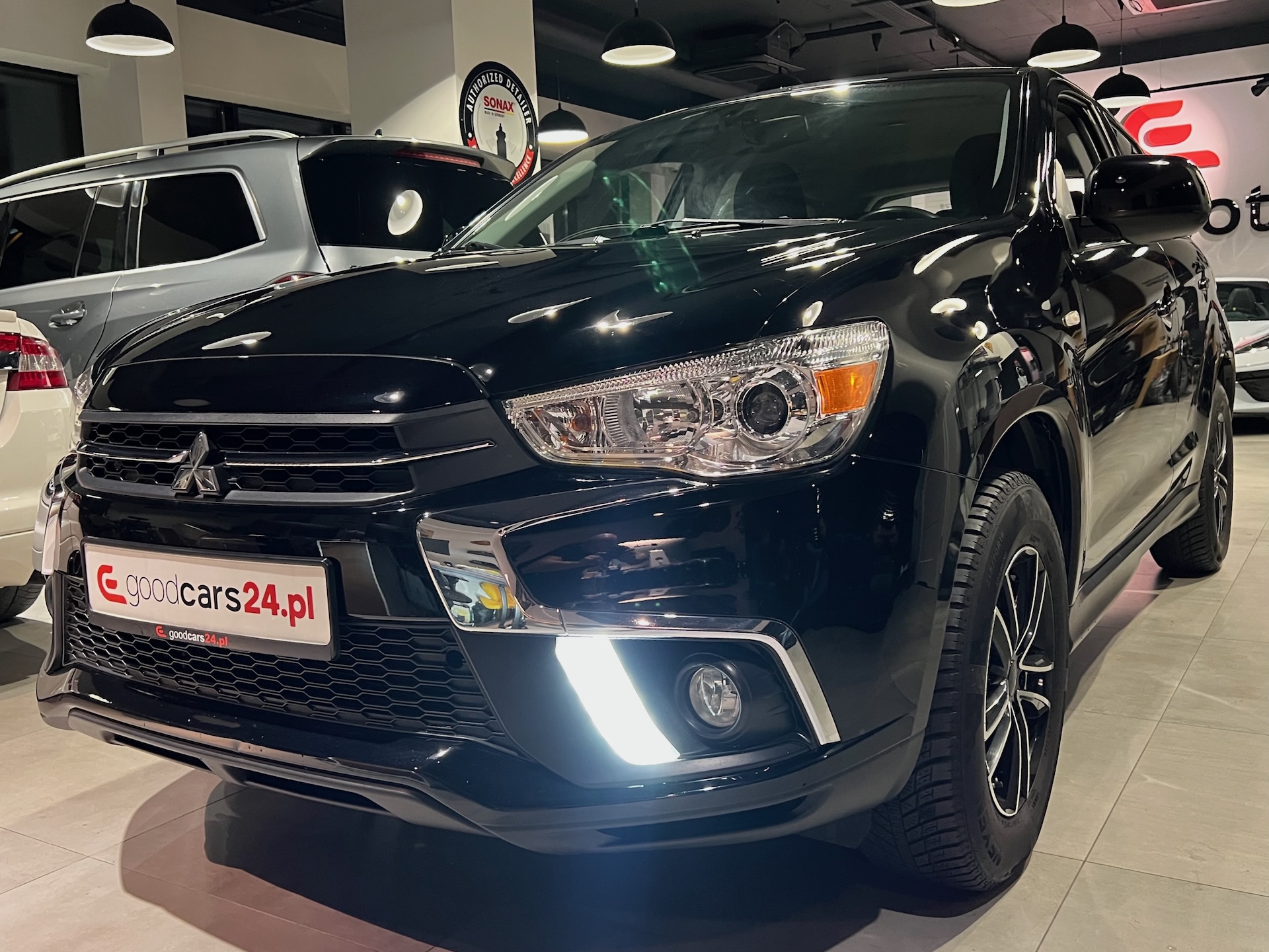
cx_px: 634
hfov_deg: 67.3
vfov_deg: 53.1
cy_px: 476
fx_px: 953
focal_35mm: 26
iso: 500
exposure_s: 1/33
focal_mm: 5.7
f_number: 1.5
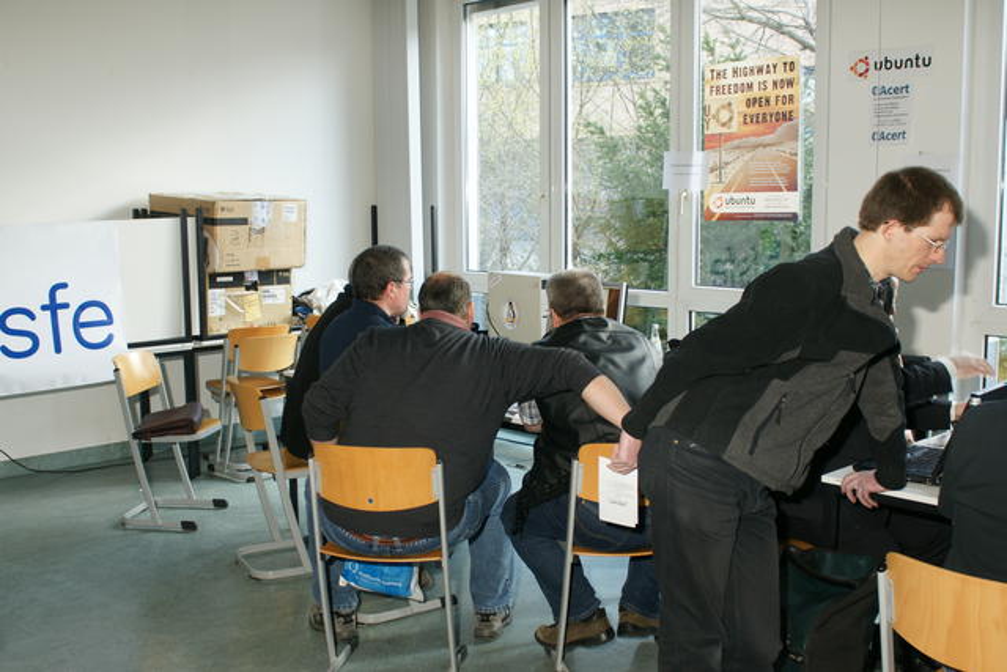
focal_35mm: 36
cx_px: 504
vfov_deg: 36.9
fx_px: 1007
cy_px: 336
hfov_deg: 53.1
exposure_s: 1/60
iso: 400
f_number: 5.6
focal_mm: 24
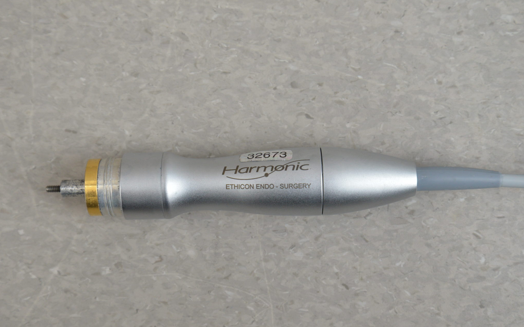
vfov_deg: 18.6
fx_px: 1000
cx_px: 263
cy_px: 173
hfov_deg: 29.4
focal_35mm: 70
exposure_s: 1/125
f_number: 7.1
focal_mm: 68
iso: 1600
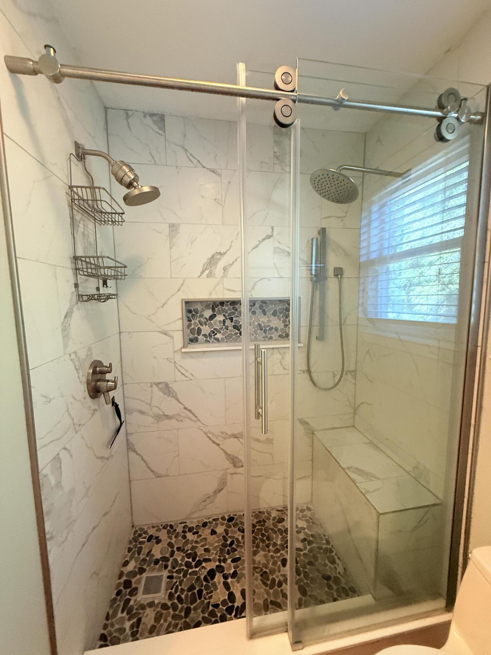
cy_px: 328
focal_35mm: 14
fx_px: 265
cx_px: 246
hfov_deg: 85.7
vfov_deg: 102.1
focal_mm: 2.22
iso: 500
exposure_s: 1/60
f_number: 2.2
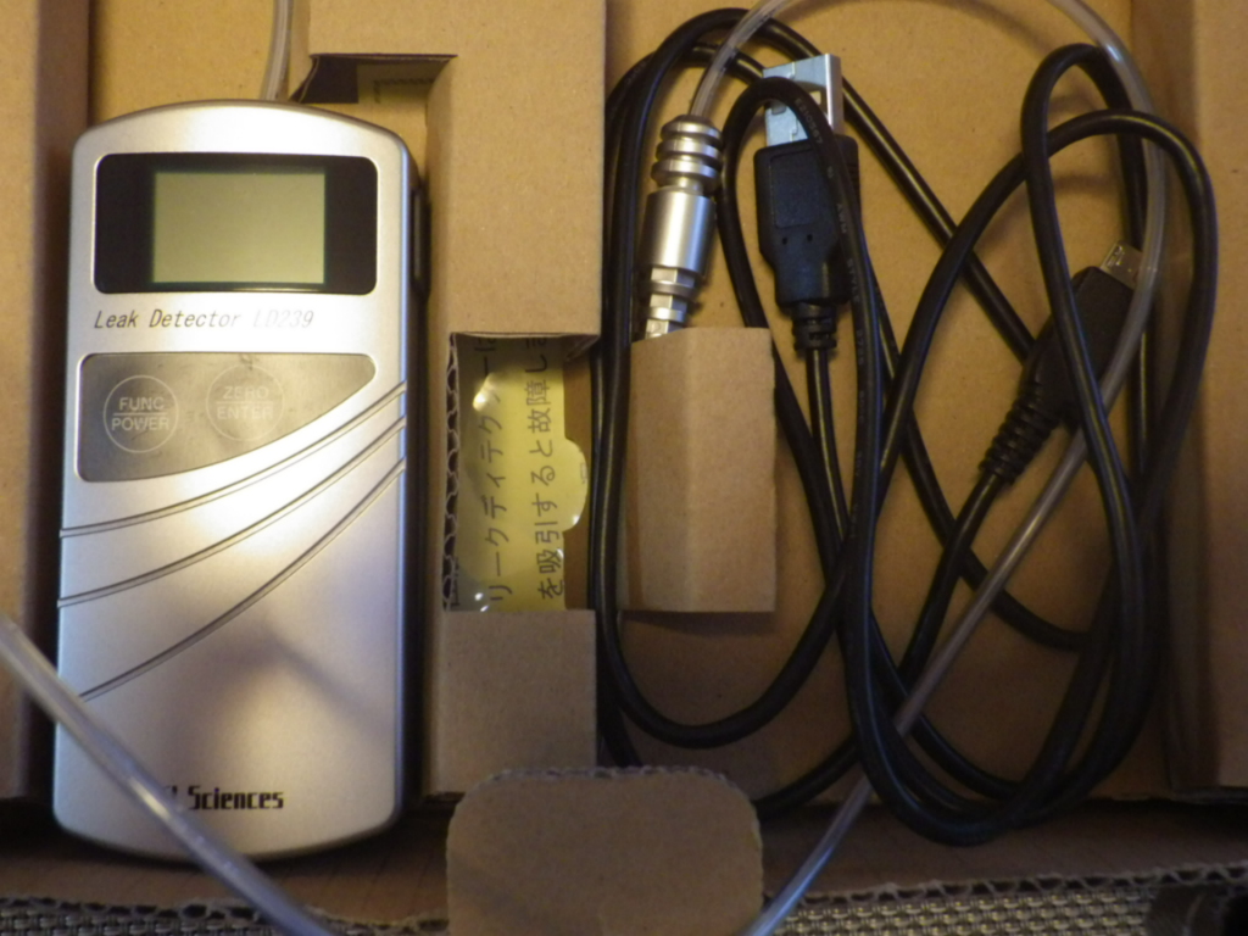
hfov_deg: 54.0
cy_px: 468
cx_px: 624
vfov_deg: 41.8
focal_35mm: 34
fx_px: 1226
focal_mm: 6.1
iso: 1000
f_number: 3.8
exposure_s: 1/50
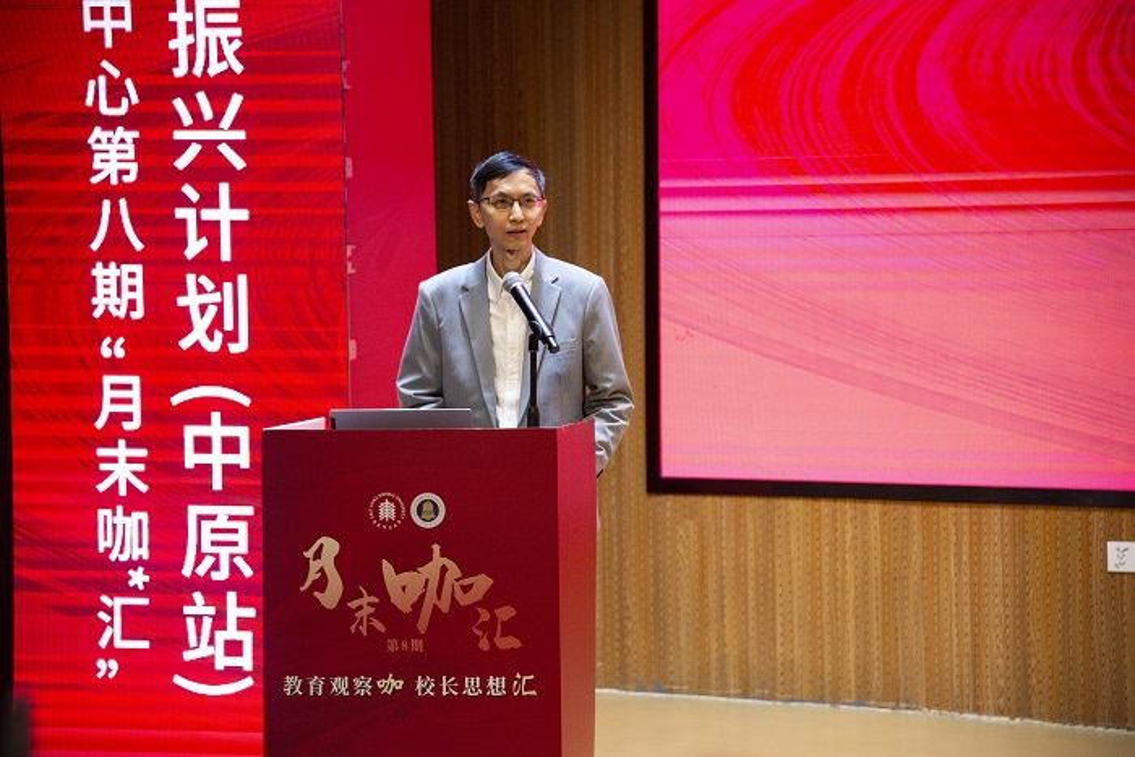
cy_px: 378
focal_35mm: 98
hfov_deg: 20.8
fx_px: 3090
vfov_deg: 14.0
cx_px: 568
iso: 2000
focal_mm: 98
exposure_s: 1/800
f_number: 4
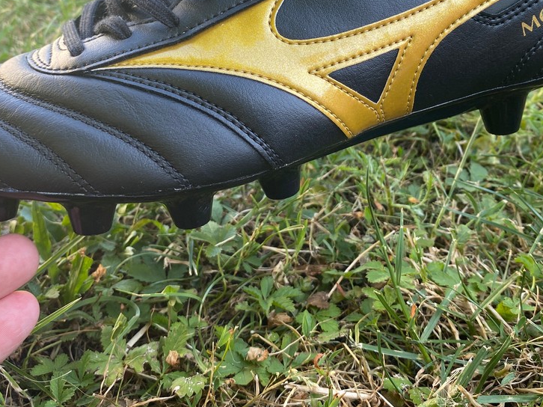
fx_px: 674
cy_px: 110
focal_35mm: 43
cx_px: 282
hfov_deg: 43.9
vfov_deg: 33.0
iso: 50
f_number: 1.8
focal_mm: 4.25
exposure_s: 1/122
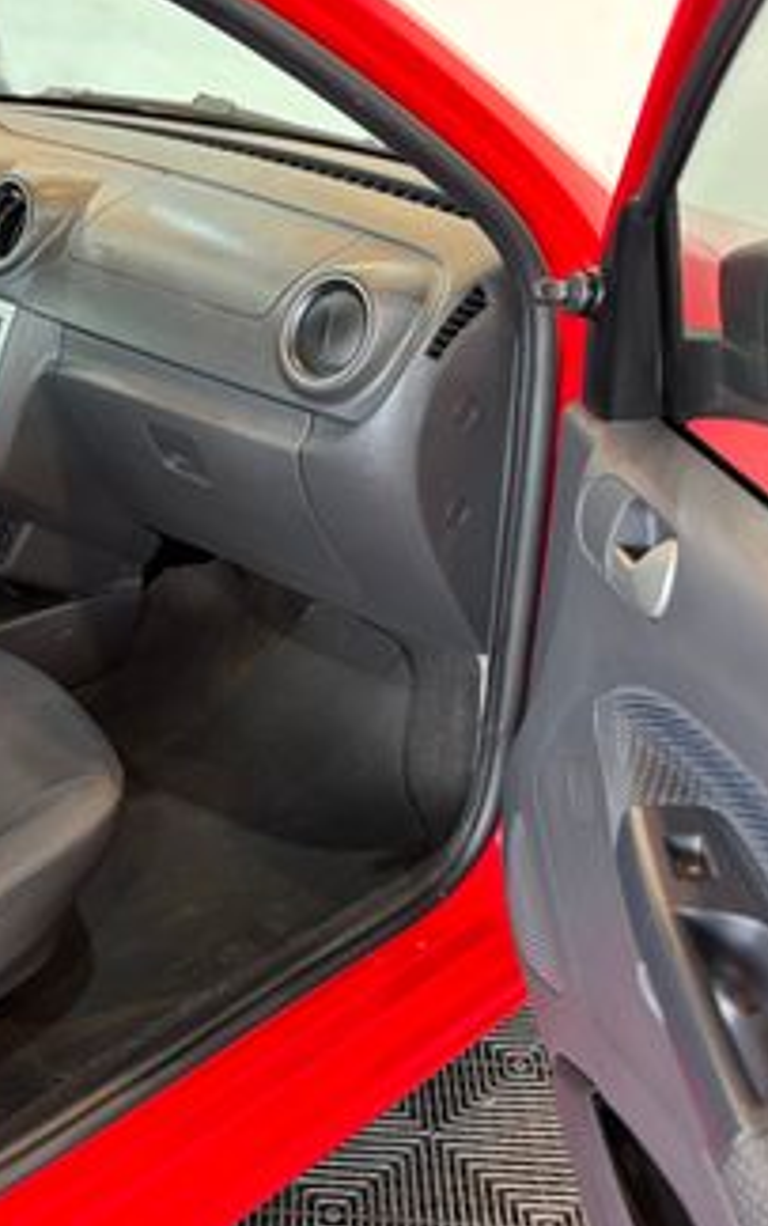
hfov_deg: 31.4
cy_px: 598
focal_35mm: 40
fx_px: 1337
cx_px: 174
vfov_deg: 49.2
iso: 200
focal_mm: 5.96
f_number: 1.6
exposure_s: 1/60
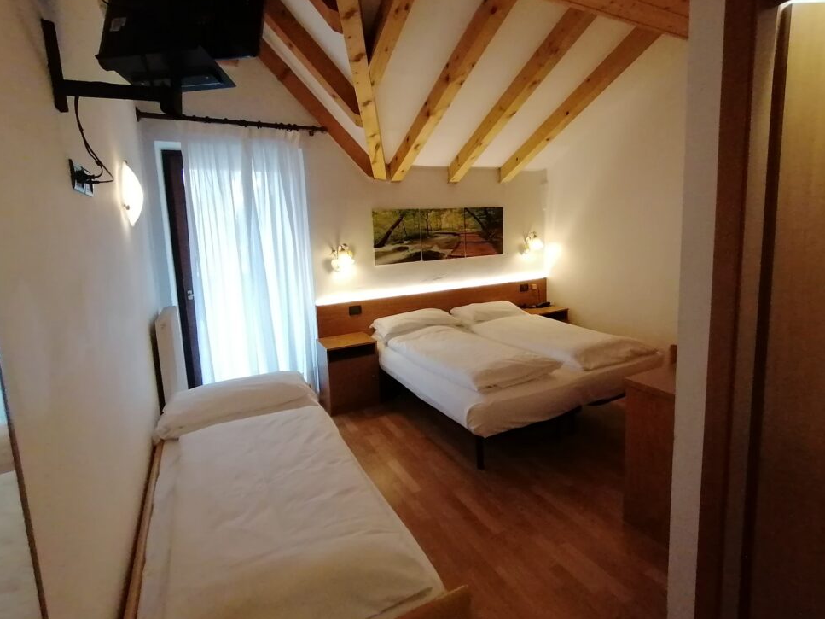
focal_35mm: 18
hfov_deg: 87.7
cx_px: 433
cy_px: 293
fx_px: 429
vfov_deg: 71.5
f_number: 2.4
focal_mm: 2.84
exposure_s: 1/33.3
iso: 400
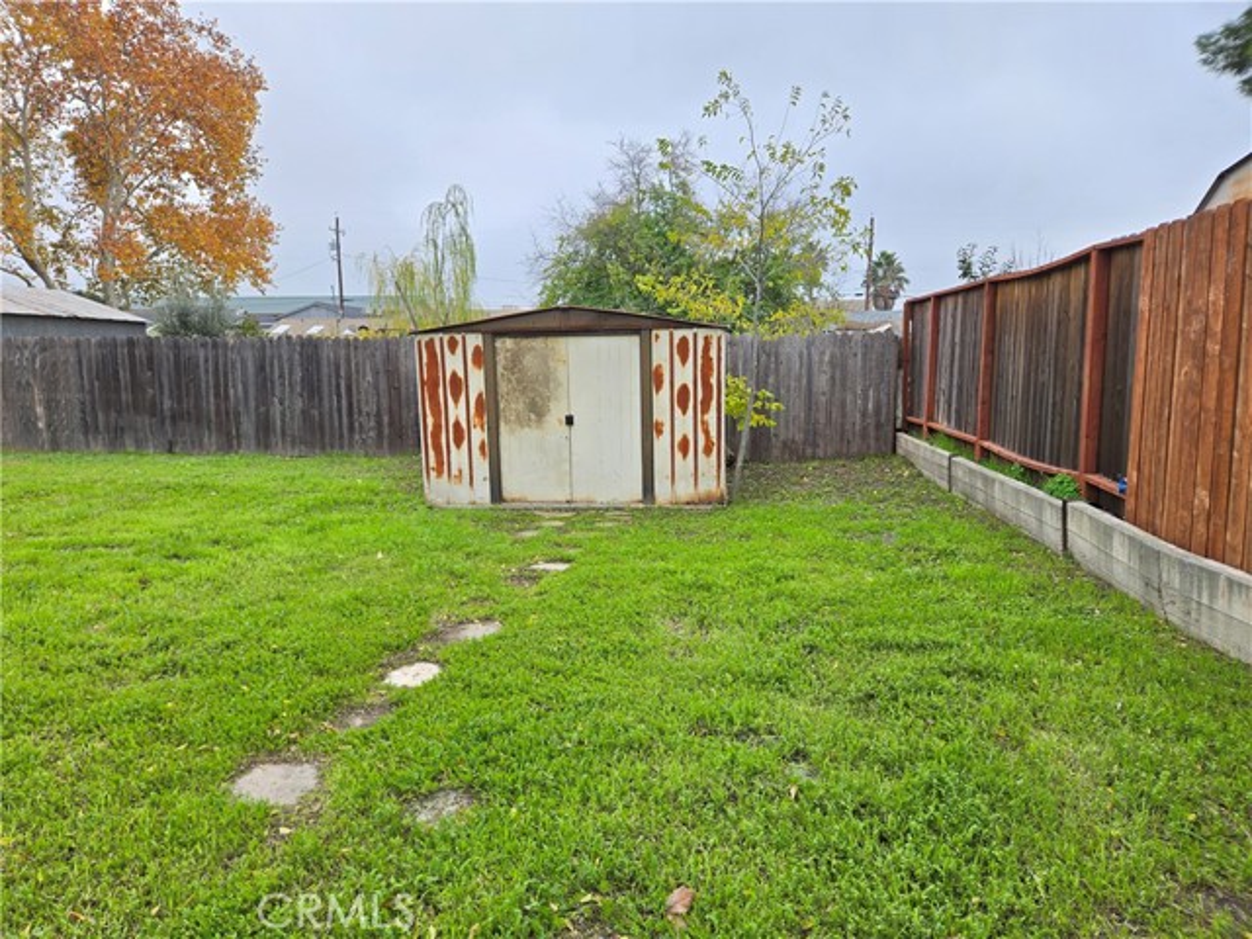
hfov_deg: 73.9
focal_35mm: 23
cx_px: 626
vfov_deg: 58.9
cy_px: 470
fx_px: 832
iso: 25
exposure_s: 1/437
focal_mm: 5.4
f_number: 1.8
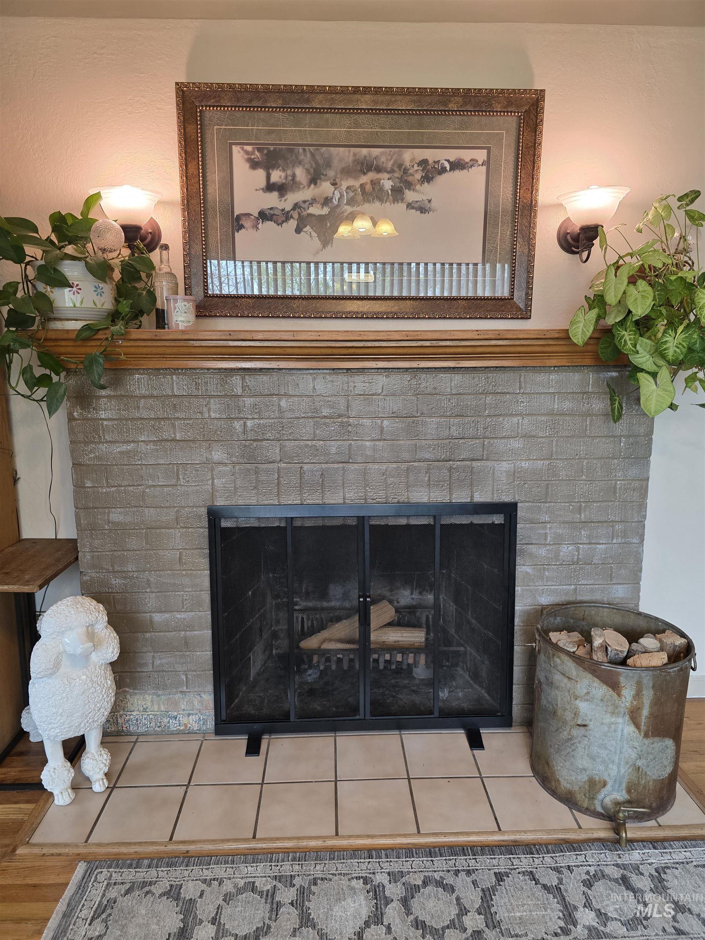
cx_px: 352
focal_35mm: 23
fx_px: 625
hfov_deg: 58.9
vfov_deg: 73.9
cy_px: 470
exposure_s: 1/120
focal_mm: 6.3
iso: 160
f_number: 1.7
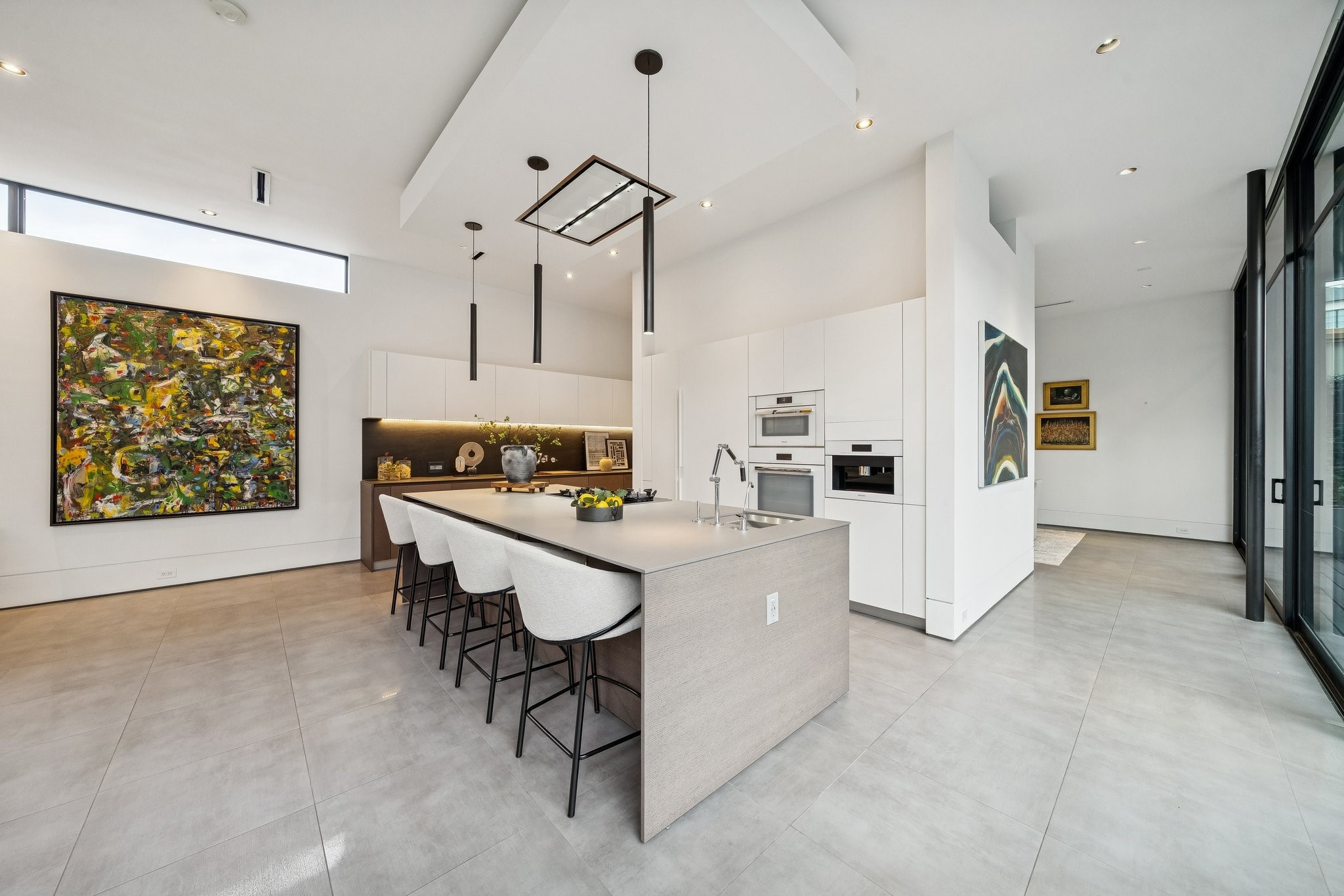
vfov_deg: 90.0
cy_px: 448
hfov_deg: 112.6
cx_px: 672
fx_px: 448
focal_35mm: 12
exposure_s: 1/15
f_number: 8
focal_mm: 12
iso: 640
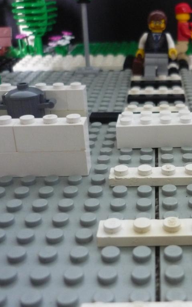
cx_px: 167
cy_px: 153
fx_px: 394
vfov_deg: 42.7
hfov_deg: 26.6
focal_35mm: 47
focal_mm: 5.5
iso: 400
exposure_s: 1/15
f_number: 2.8
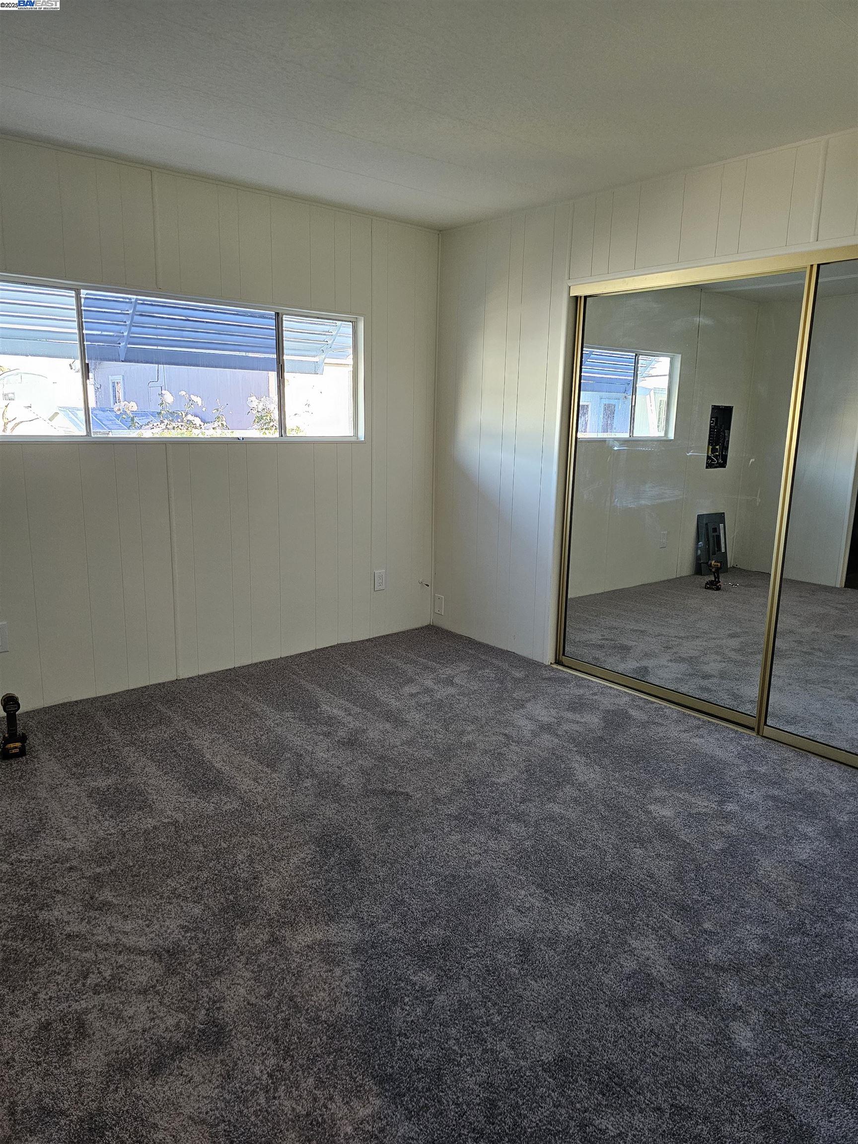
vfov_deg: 73.9
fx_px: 760
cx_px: 429
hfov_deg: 58.9
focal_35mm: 23
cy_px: 572
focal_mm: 6.3
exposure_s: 1/120
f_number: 1.7
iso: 400
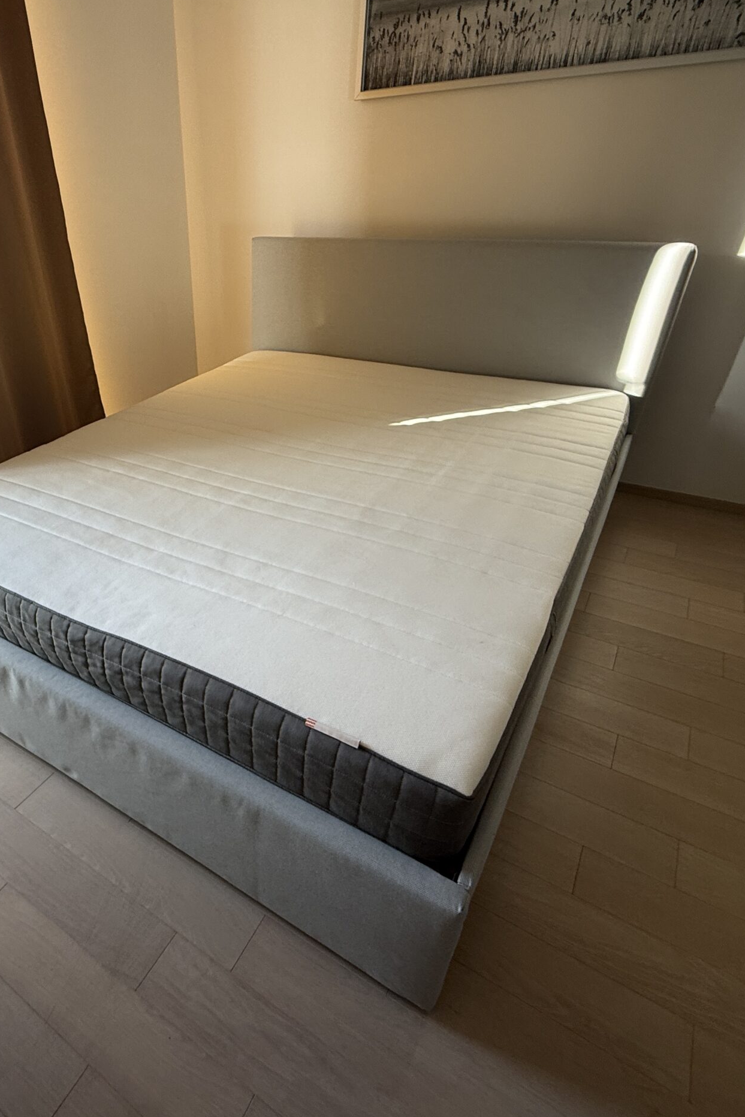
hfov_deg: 59.9
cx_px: 224
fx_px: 621
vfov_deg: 84.0
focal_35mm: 20
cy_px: 557
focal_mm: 2.22
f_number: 2.2
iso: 100
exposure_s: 1/99
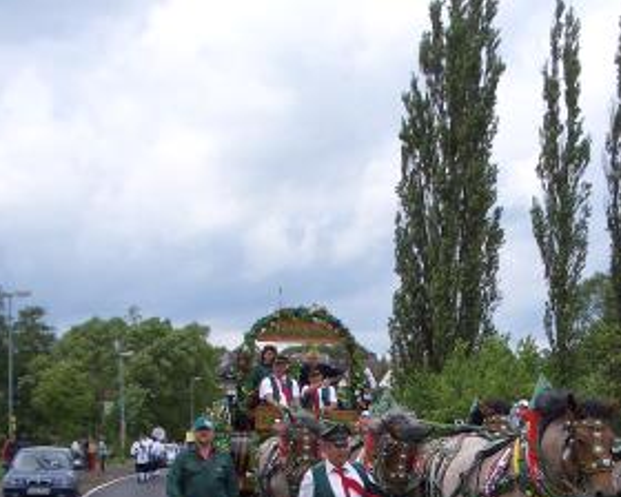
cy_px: 459
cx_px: 444
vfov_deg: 19.3
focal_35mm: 78
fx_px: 1434
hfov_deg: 24.2
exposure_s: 1/640
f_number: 4.3
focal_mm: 5.8
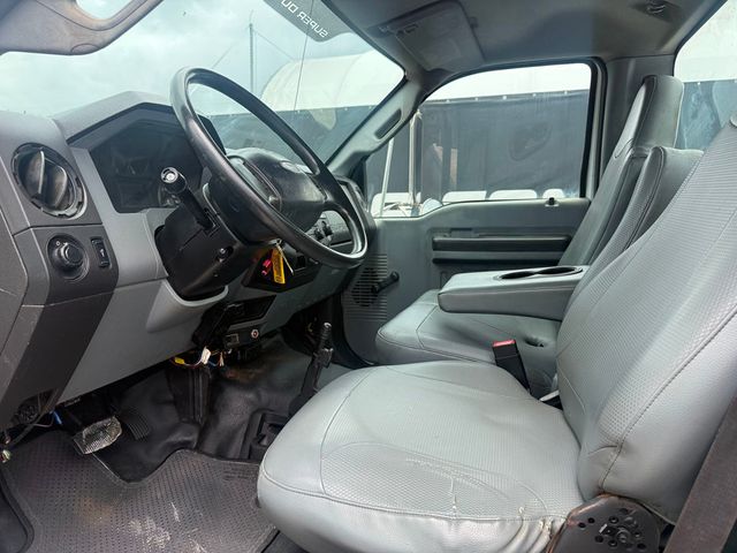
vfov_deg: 56.8
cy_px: 276
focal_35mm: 24
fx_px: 511
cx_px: 368
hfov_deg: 71.6
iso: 100
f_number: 1.78
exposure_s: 1/1032
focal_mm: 6.76
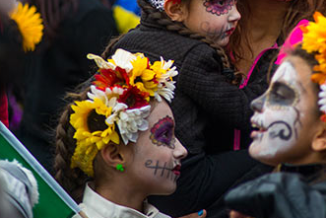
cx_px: 239
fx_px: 2700
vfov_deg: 4.6
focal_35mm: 298
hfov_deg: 6.9
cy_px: 37
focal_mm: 170
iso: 400
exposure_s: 1/1500
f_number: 4.8
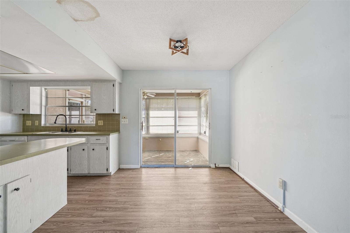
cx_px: 175
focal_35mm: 16
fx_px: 156
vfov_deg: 73.7
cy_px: 116
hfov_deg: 96.7
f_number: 8
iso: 400
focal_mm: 16
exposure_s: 1/20
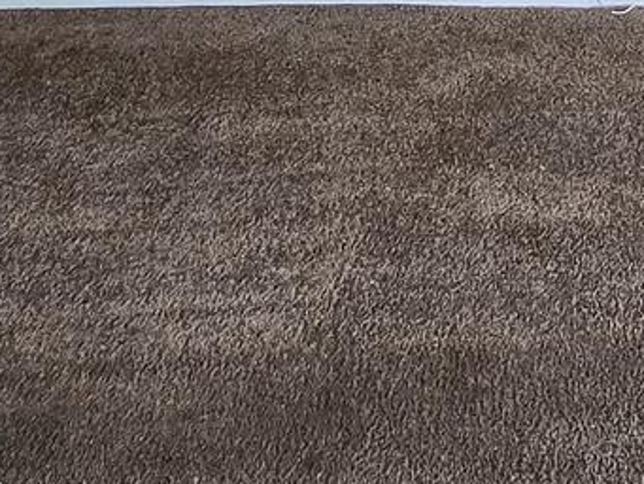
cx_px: 733
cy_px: -671
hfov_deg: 23.3
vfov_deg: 13.7
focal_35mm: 78
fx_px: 1452
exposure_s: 1/60.2
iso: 160
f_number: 2.2
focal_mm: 2.2
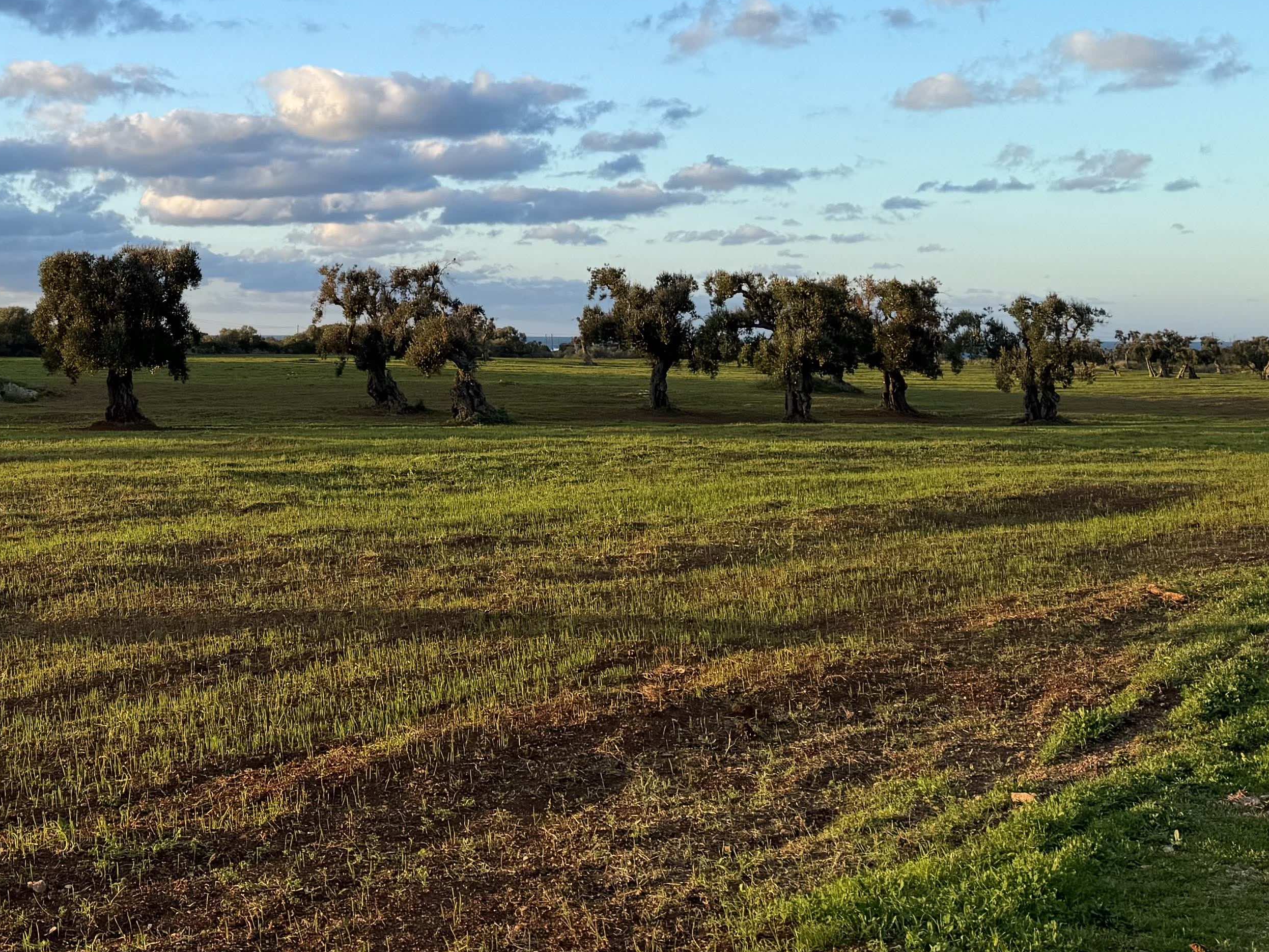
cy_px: 9
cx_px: 200
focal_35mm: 55
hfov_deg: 33.6
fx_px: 2016
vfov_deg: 25.3
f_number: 1.78
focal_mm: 6.86
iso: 80
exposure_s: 1/1366
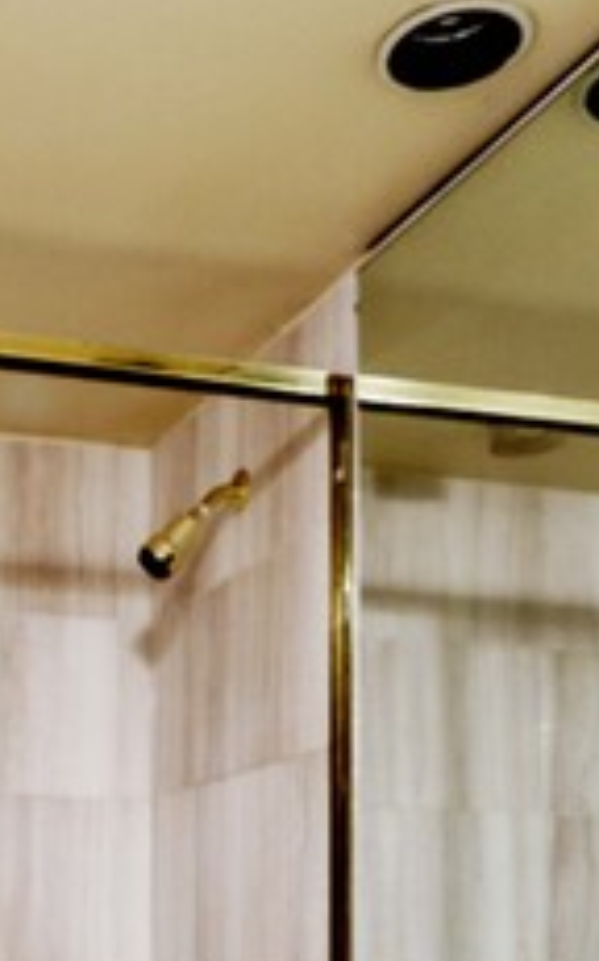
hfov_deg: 23.2
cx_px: -27
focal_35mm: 53
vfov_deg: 32.1
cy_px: 1136
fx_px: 1387
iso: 320
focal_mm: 12
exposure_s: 1/2
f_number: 8
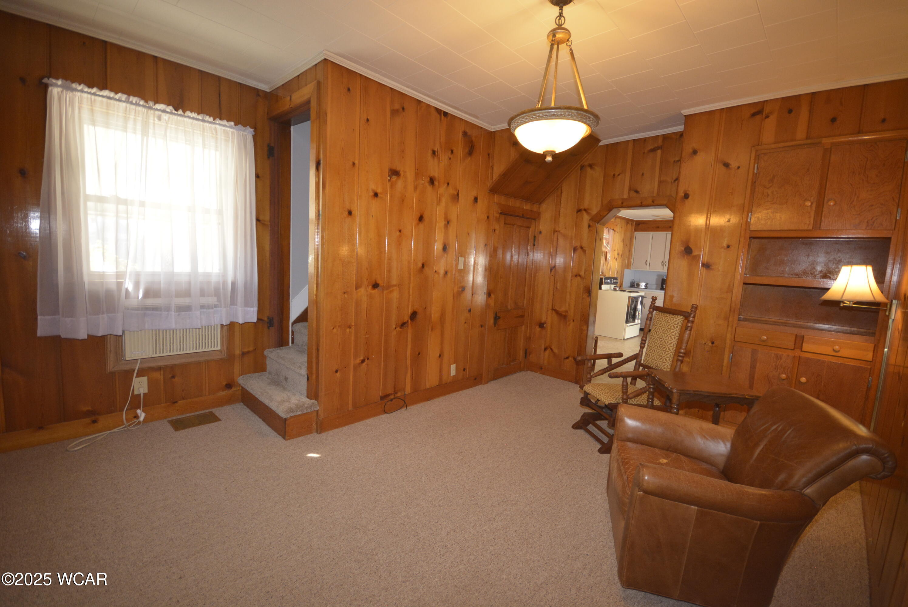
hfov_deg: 100.3
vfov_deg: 77.4
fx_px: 379
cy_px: 304
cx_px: 454
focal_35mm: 15
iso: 900
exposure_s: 1/60
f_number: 4
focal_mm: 10
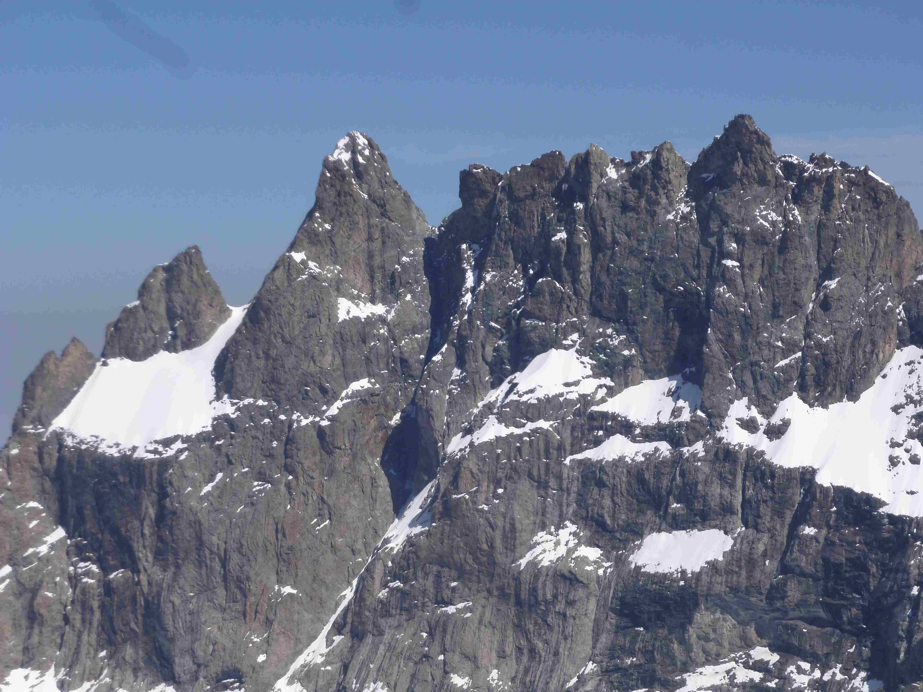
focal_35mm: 155
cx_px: 462
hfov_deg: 12.7
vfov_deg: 9.6
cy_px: 346
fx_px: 4133
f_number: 5.6
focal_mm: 27.7
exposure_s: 1/640
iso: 100
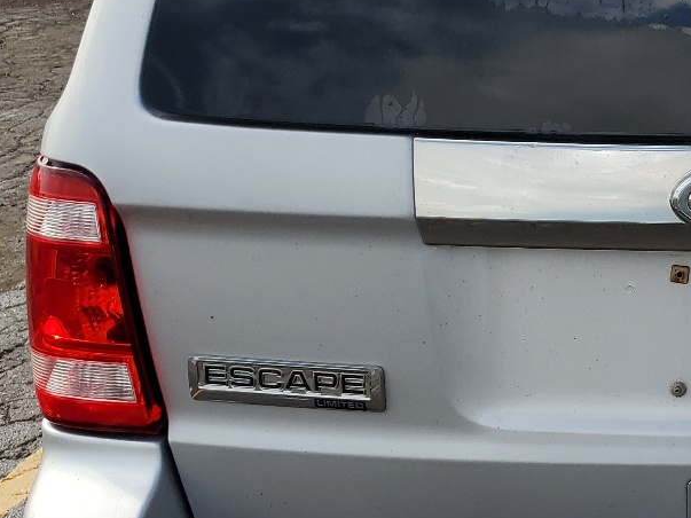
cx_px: 822
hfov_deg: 25.4
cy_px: 196
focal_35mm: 69
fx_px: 1377
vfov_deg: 21.3
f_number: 1.5
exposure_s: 1/3333
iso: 50
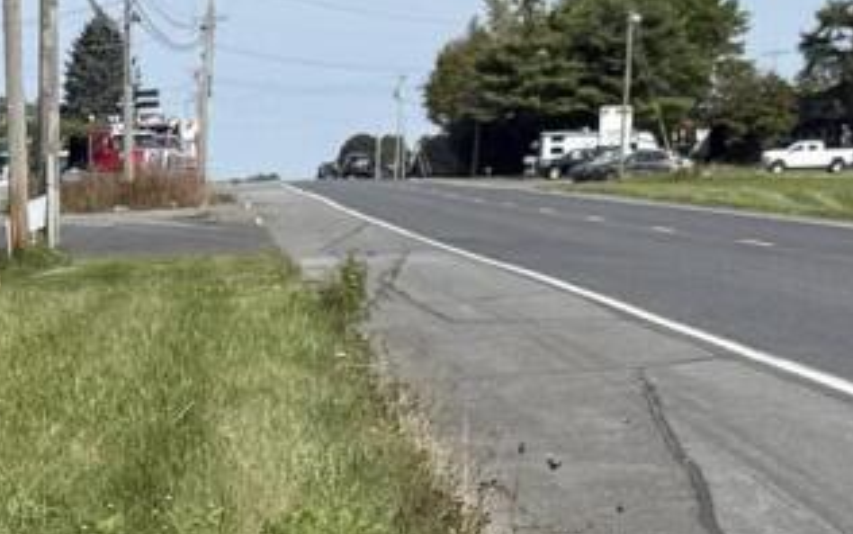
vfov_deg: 7.7
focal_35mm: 161
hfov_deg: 12.6
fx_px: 3745
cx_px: -221
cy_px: 1219
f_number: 1.78
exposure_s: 1/4167
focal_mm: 6.76
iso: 80
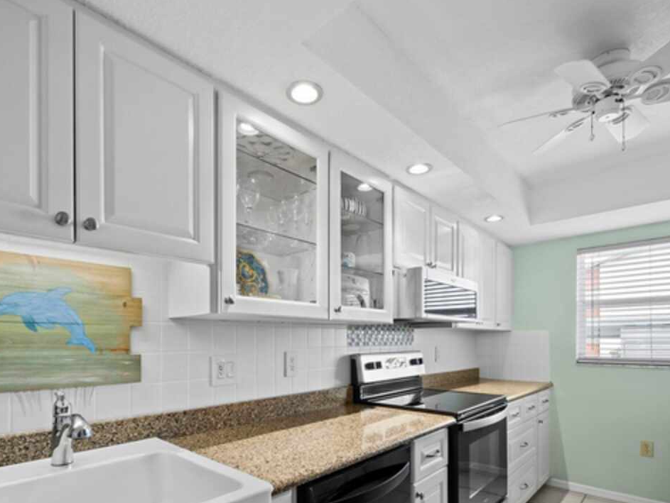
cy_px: 338
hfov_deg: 84.5
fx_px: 368
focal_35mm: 19
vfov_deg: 66.8
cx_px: 310
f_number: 11
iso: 400
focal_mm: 7
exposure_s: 1/2
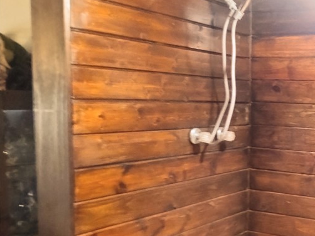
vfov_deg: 28.3
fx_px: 464
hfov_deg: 34.0
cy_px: 166
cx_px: 319
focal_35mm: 51
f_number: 1.7
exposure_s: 1/20
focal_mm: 4.71
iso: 416
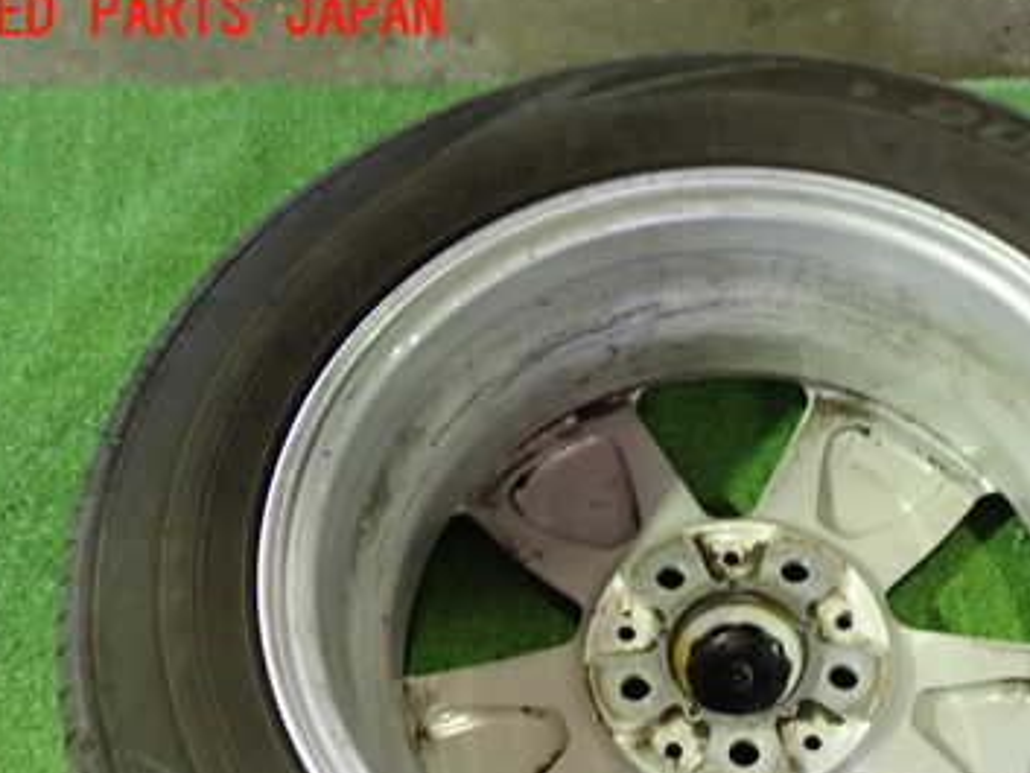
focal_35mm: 51
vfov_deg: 27.9
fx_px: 1518
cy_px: 636
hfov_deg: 36.5
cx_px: 788
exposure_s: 1/30
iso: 640
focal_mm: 5.4
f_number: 2.3
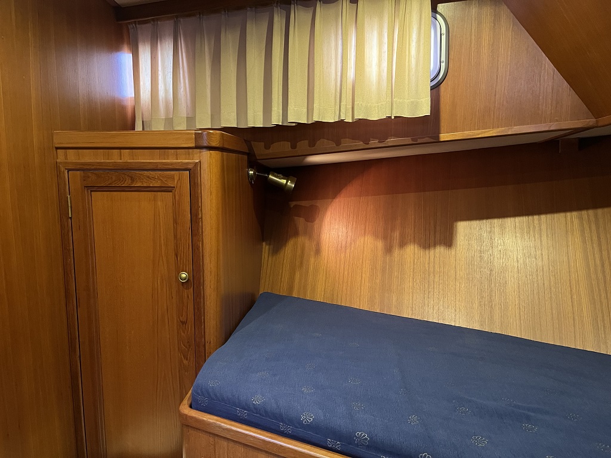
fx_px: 459
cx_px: 306
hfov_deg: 67.3
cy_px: 229
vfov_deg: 53.1
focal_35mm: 26
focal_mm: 5.1
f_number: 1.6
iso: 640
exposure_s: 1/39
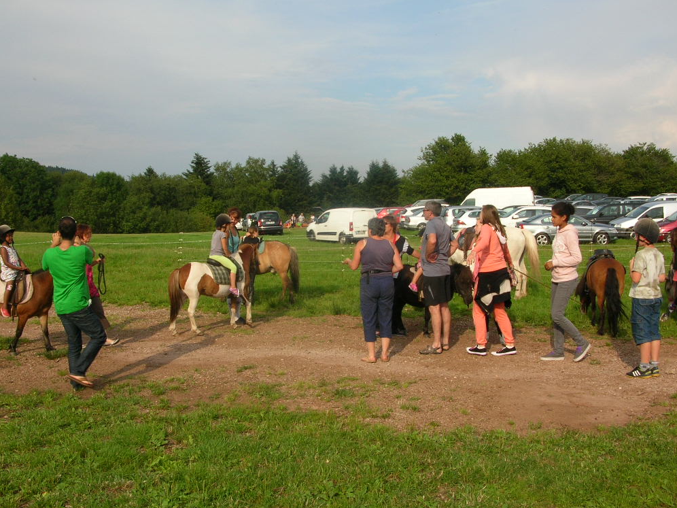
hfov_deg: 51.4
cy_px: 260
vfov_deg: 39.7
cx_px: 336
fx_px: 704
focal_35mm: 36
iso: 50
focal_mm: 5.8
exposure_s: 1/213
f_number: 5.6
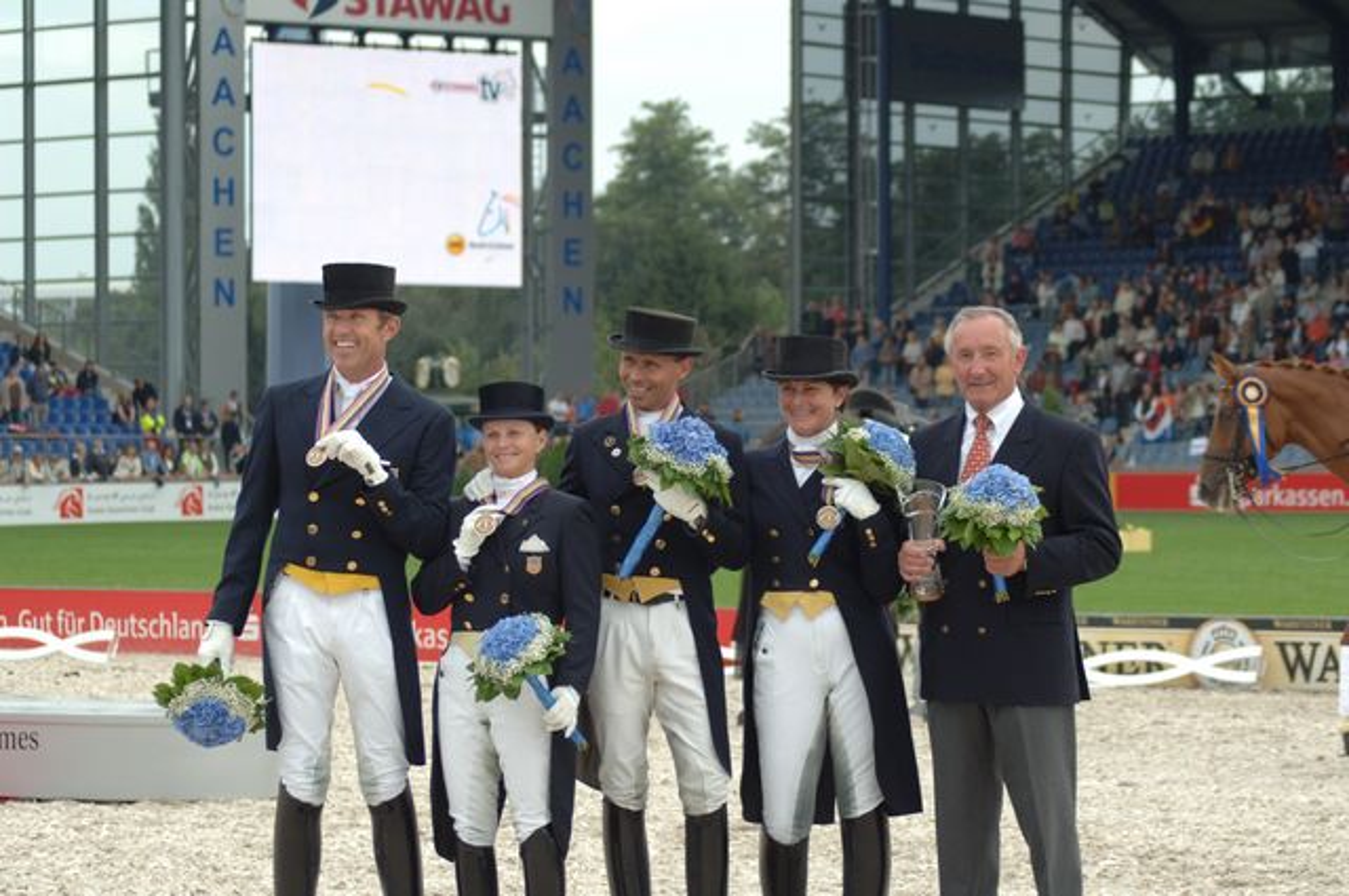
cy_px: 448
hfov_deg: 16.1
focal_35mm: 128
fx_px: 4772
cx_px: 674
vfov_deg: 10.7
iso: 200
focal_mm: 85
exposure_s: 1/250
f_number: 5.6
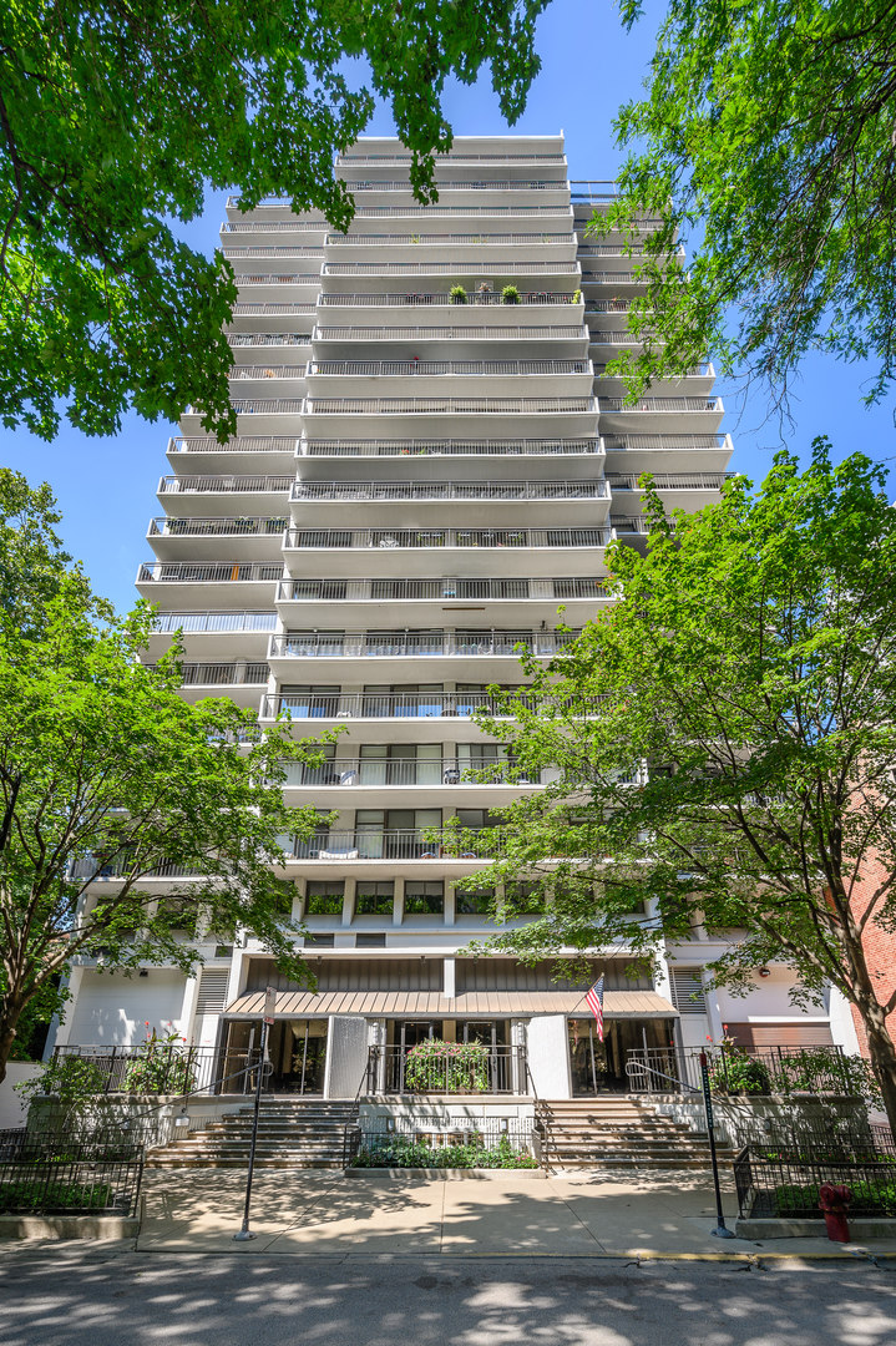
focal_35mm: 14
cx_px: 448
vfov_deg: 104.3
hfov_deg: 81.2
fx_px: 523
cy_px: 673
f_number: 8
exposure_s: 1/100
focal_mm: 14
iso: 100
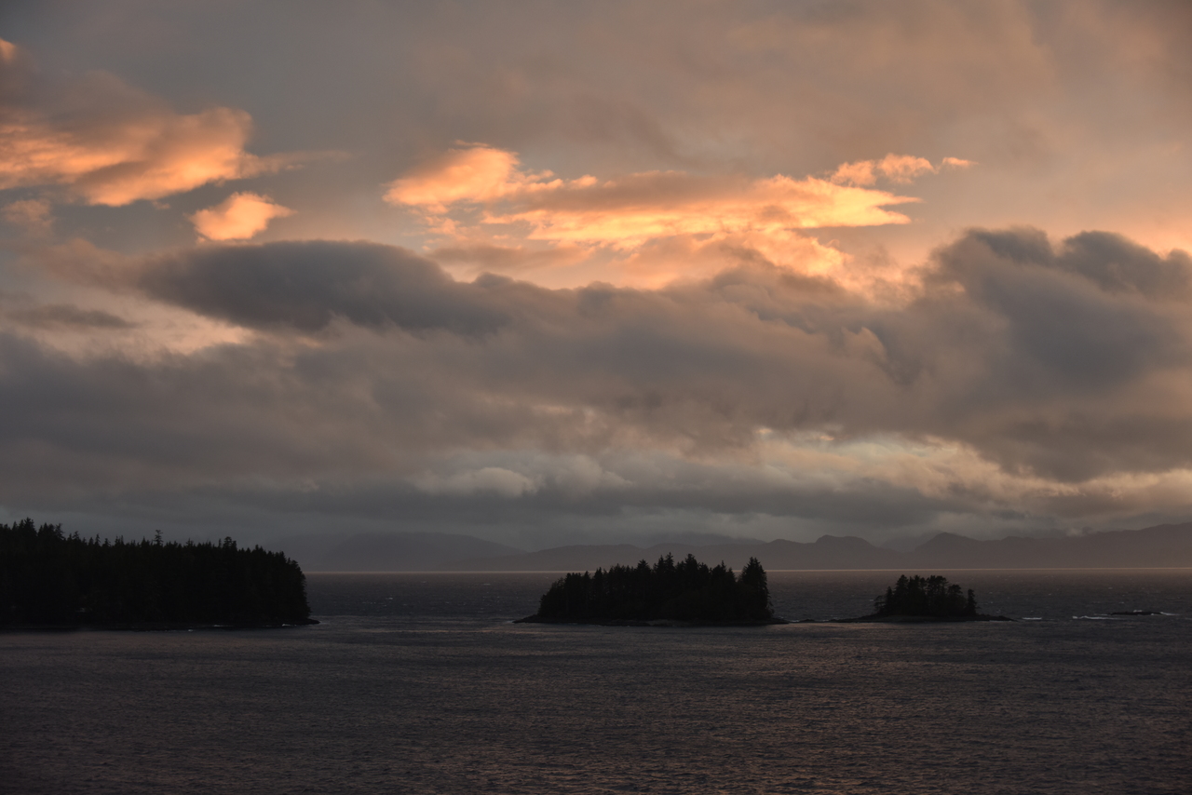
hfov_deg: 28.8
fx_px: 2318
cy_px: 398
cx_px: 596
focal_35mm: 70
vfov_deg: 19.5
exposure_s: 1/160
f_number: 5
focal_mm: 70
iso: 360
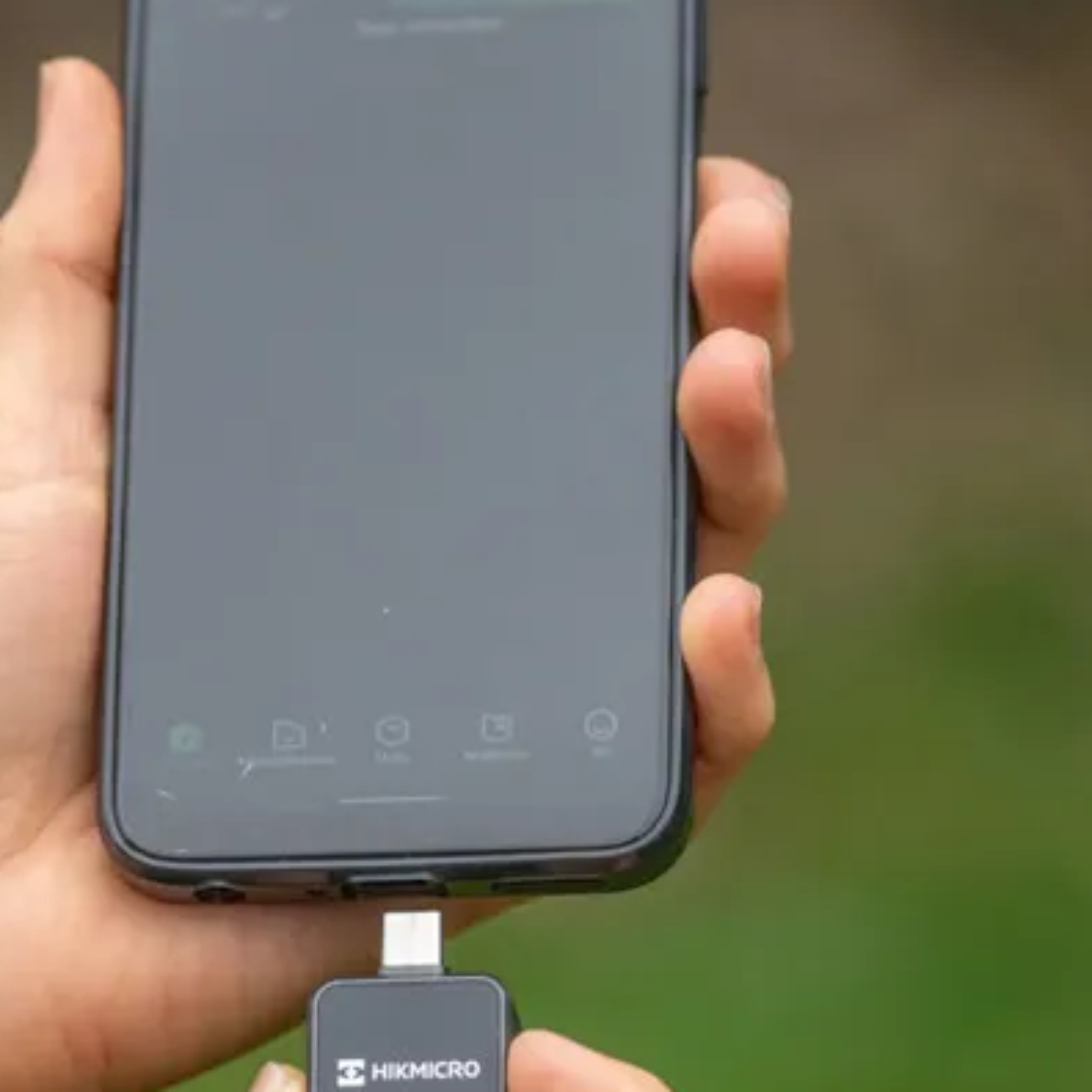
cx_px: 444
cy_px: 706
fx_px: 10671
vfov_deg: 5.9
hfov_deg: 5.9
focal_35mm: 299
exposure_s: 1/1600
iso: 500
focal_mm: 116
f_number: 2.8
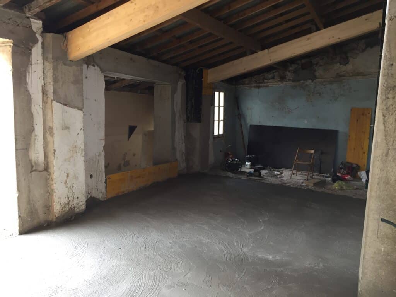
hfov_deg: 61.7
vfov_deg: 48.2
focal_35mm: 29
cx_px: 198
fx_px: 332
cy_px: 148
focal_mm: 4.15
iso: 80
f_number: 2.2
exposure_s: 1/33
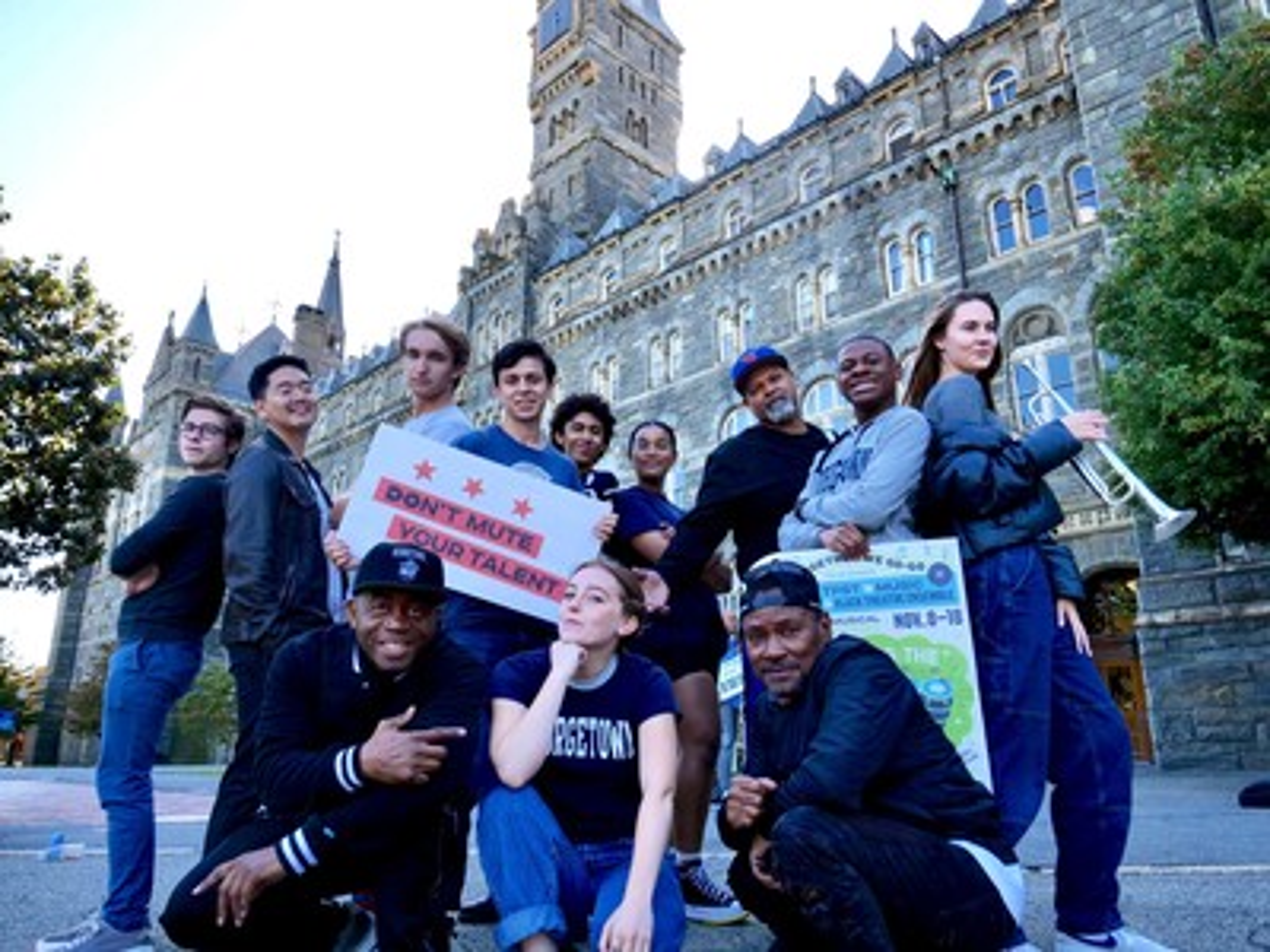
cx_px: 635
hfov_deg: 71.6
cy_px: 476
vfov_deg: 56.8
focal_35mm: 24
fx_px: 881
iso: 200
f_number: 5
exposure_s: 1/250
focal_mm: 12
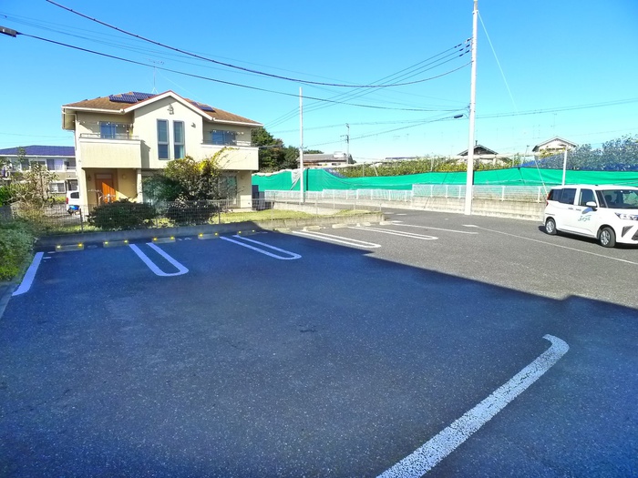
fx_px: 442
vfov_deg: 56.8
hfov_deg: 71.6
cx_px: 319
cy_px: 239
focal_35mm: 24
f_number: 3.5
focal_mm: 5.1
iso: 400
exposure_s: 1/500
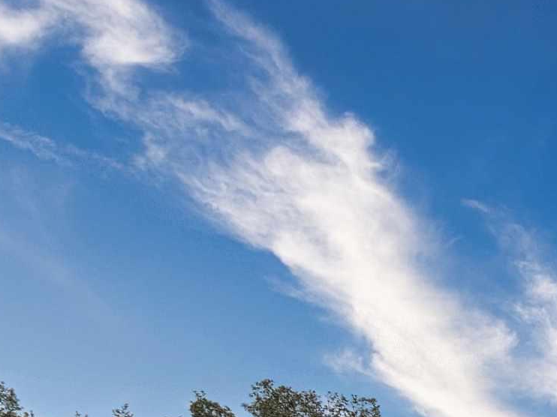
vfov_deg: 19.6
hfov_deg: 23.4
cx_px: 917
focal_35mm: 58
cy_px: 724
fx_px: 933
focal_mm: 7
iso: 125
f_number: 6.3
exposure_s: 1/320
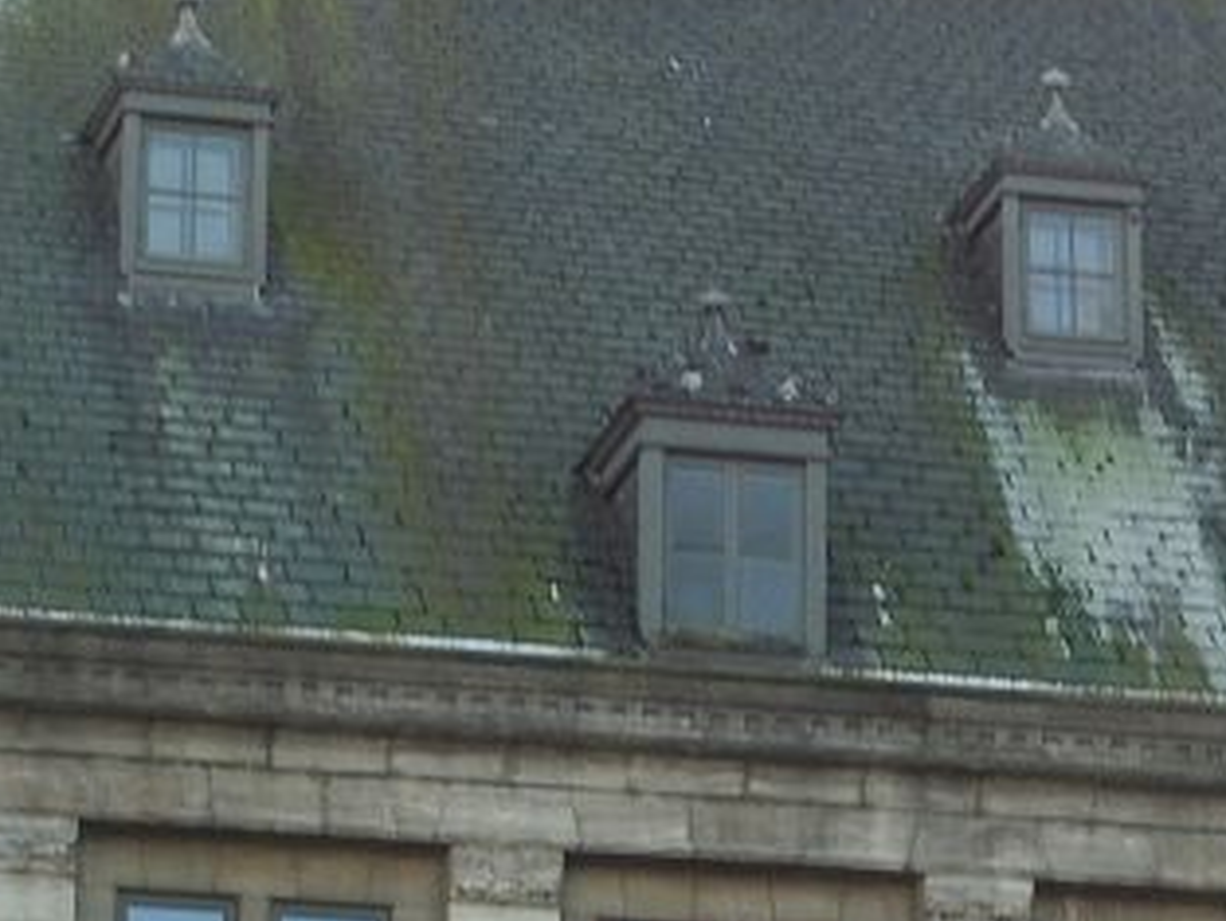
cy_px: 462
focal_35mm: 294
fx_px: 10417
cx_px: 1778
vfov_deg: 5.1
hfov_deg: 6.7
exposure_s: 1/80
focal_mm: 16.1
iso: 100
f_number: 5.2
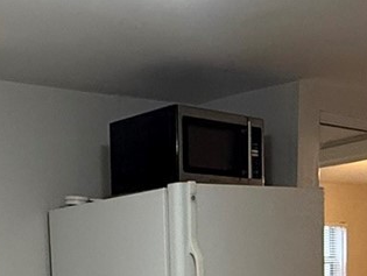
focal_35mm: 71
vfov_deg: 18.9
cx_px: 61
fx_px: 754
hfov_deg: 26.7
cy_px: 380
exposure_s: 1/60
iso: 400
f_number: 2.2
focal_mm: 2.22
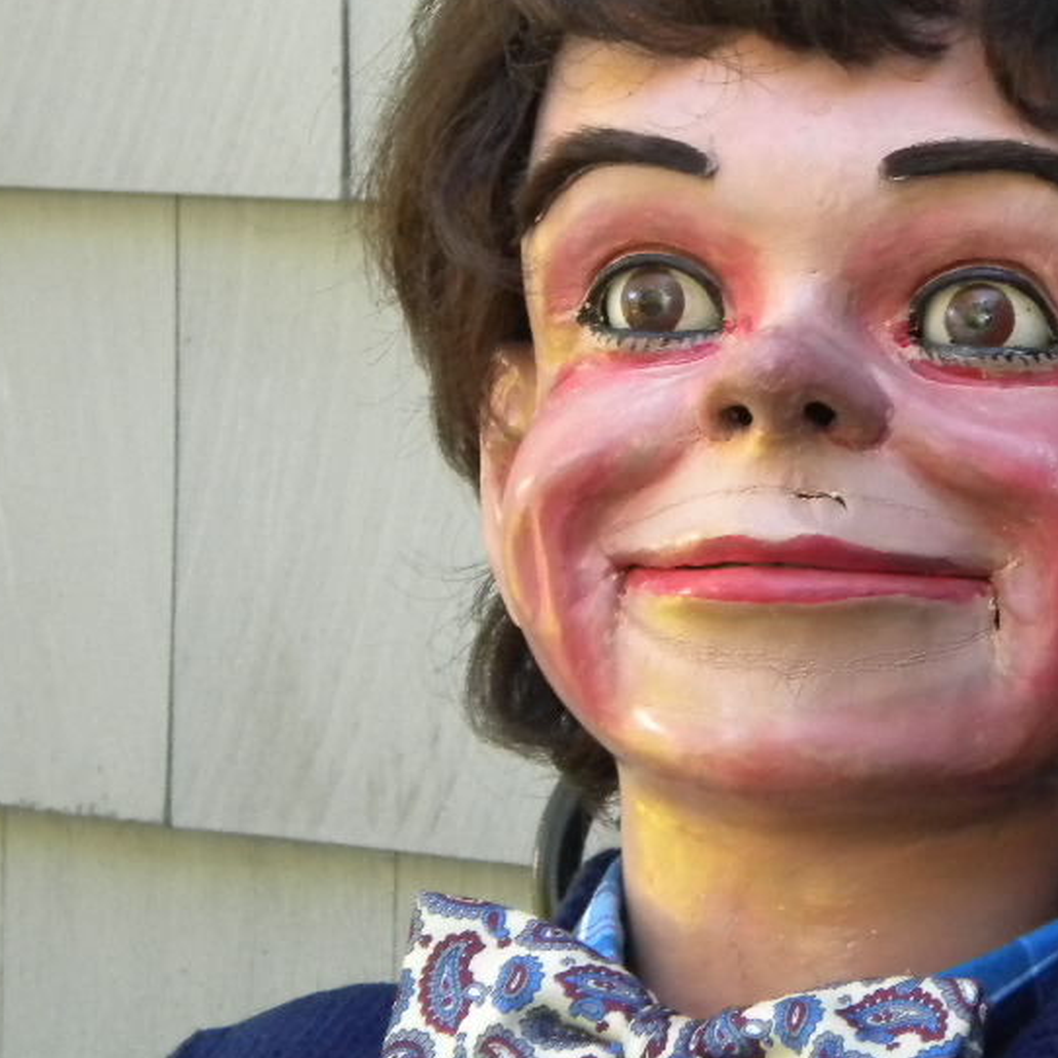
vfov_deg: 13.2
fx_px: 4564
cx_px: 847
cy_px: 379
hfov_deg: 13.2
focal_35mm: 132
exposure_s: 1/66.2
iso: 400
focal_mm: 14.3
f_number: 5.1
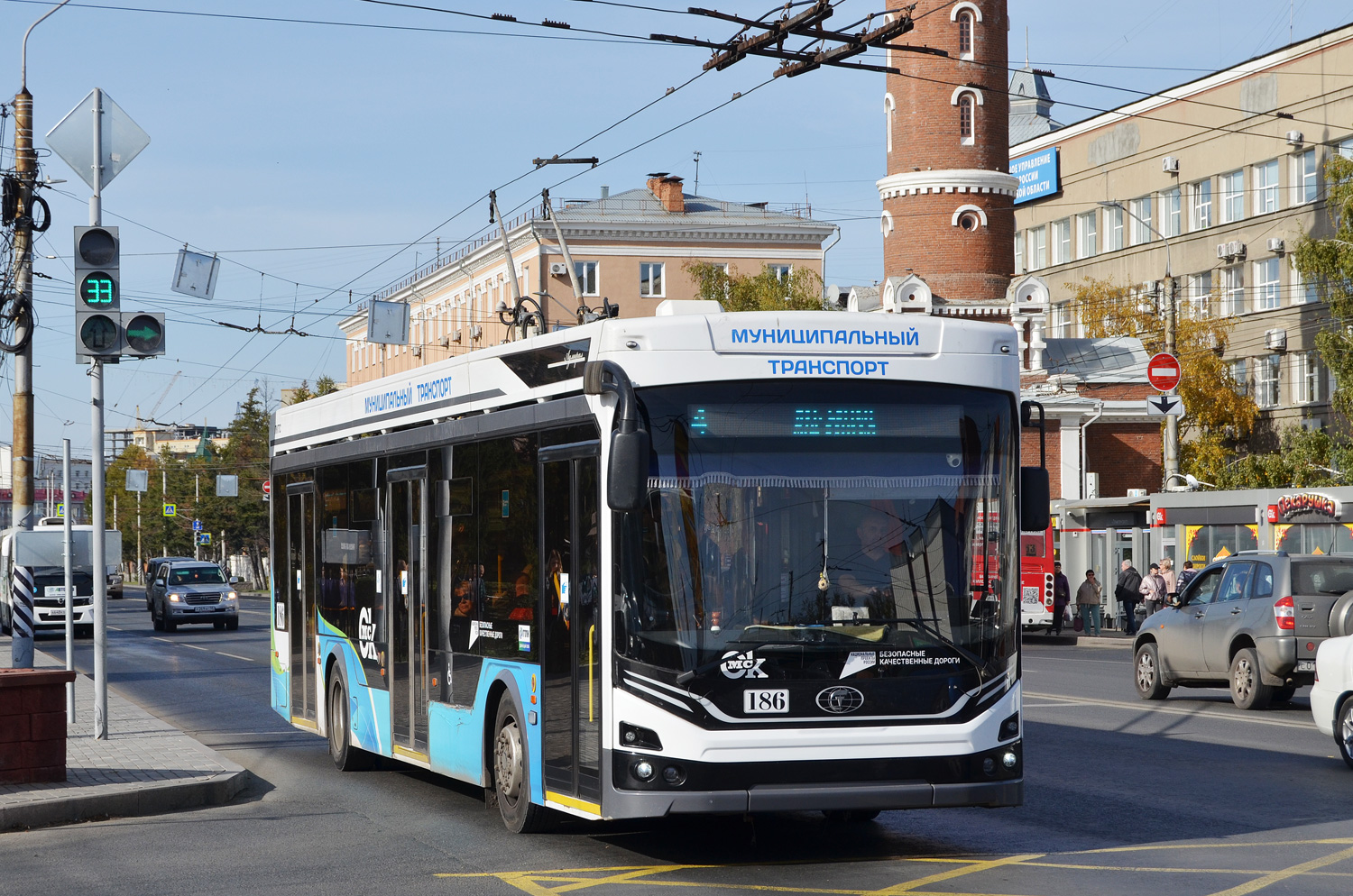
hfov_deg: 29.3
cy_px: 448
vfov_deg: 19.7
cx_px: 676
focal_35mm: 69
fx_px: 2588
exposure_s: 1/1000
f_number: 7.1
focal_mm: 46
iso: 200
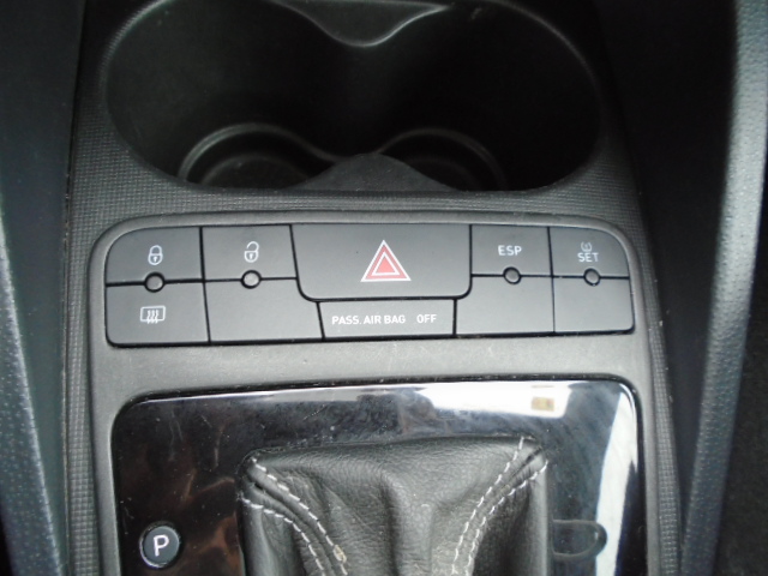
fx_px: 577
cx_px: 384
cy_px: 288
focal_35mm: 26
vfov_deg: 53.1
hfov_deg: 67.3
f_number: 3.2
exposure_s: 1/30
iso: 250
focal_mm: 4.6
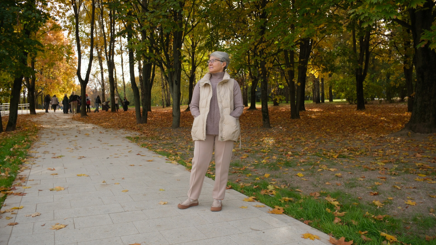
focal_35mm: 29
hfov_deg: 66.1
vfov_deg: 40.2
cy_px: 122
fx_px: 335
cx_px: 214
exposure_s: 1/300
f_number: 5.6
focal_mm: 18
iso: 320
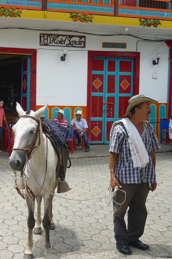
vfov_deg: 37.5
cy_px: 130
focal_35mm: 53
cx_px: 11
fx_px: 380
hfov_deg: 24.6
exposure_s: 1/500
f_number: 2.8
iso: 80
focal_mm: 5.5
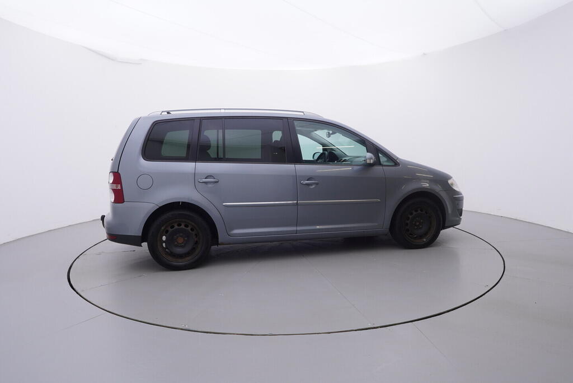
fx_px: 358
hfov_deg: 77.3
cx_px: 286
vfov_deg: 56.2
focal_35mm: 22
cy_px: 192
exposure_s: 1/80
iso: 200
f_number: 5
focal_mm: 15
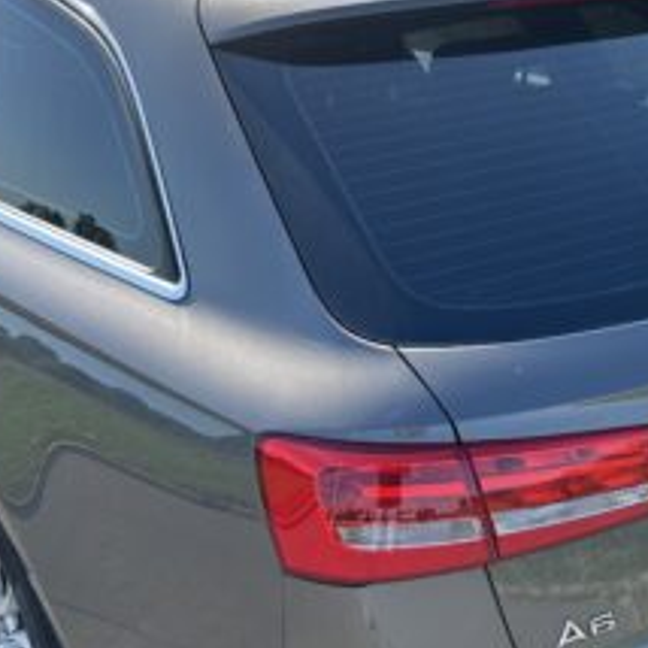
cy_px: 382
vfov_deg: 39.0
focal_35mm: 43
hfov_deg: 37.8
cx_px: 512
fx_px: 911
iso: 50
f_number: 1.5
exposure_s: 1/1209
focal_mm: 5.7
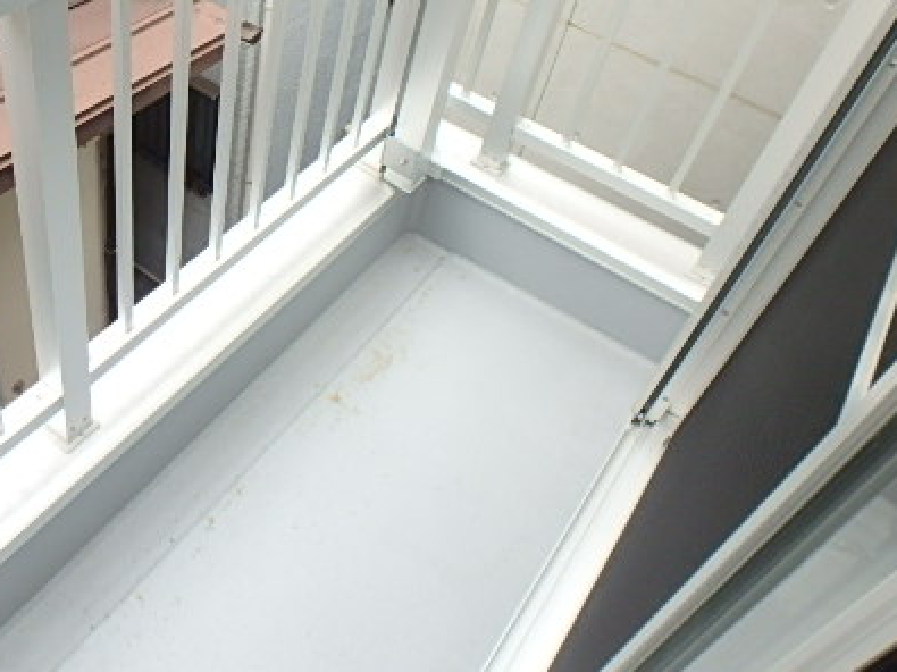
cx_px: 266
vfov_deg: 41.5
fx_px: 881
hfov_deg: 52.4
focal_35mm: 34
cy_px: 254
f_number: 3.5
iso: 250
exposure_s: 1/30
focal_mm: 3.7
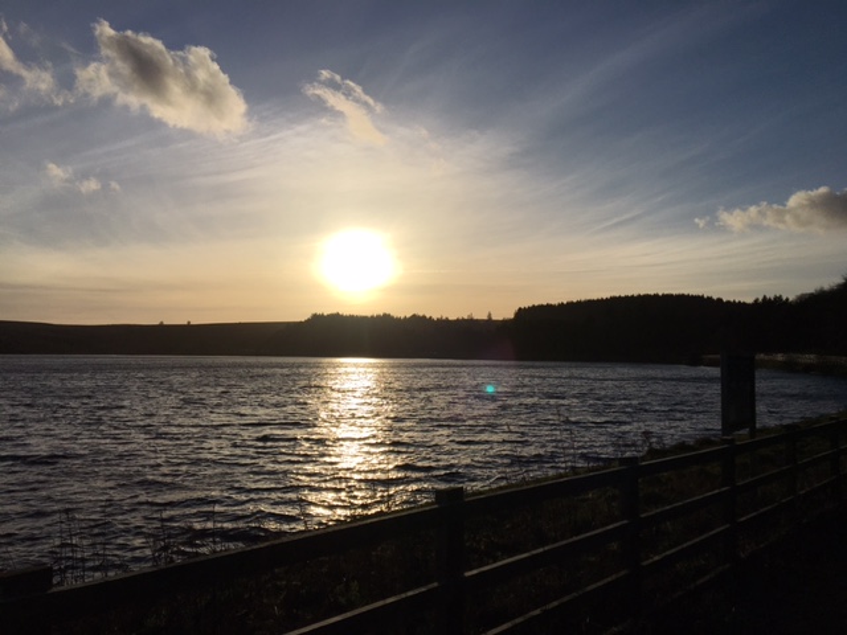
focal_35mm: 29
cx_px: 424
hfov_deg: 61.7
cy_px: 318
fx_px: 710
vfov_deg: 48.2
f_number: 2.2
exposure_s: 1/8547
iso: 25
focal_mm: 4.15
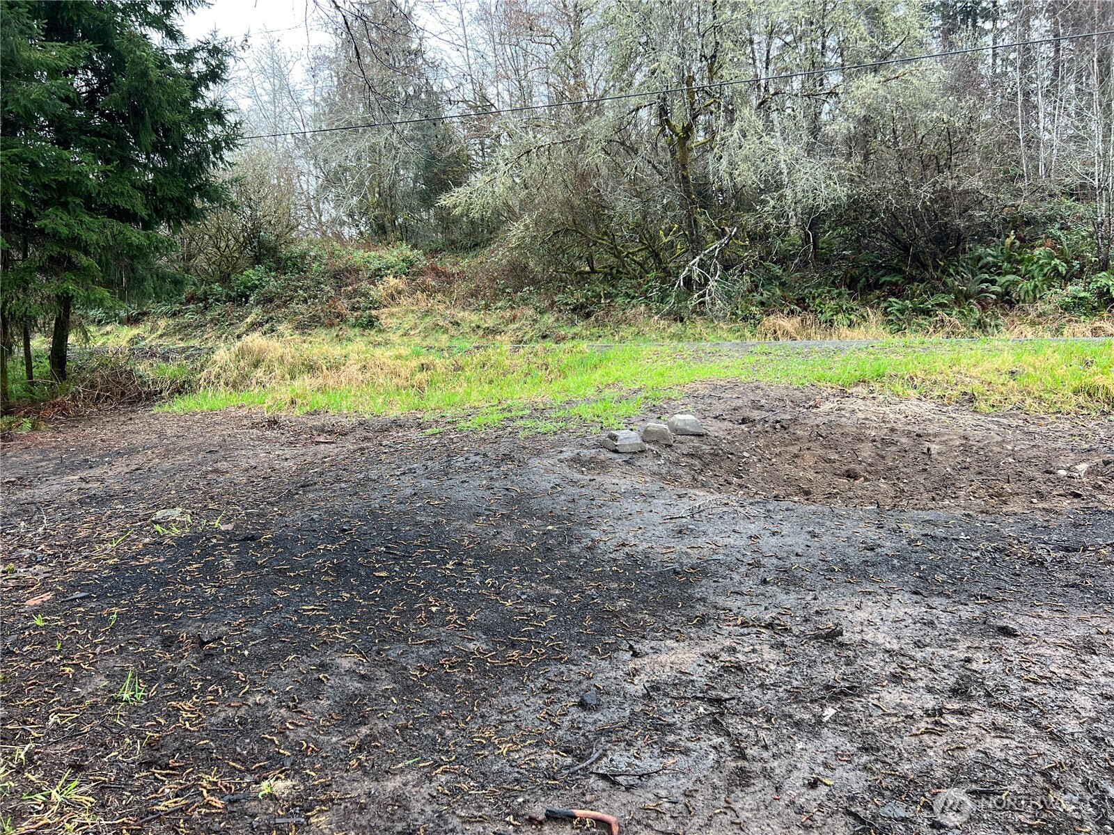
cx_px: 557
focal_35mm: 26
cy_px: 418
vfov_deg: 53.1
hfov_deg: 67.3
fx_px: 837
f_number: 1.5
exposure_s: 1/121
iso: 50
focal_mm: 5.7
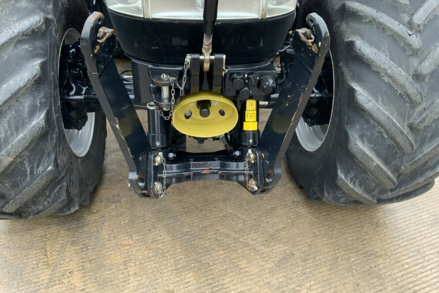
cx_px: 223
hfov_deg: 60.3
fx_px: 378
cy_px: 129
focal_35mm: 31
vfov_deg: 42.3
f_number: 1.8
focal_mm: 3
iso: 100
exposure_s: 1/60
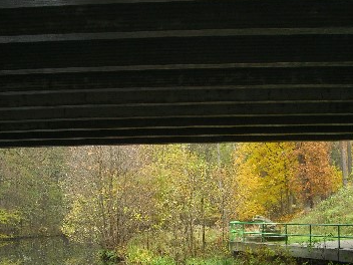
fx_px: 642
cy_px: 208
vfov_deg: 23.0
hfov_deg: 30.6
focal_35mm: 63
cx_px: 127
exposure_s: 1/60
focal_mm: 7.9
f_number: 2.8
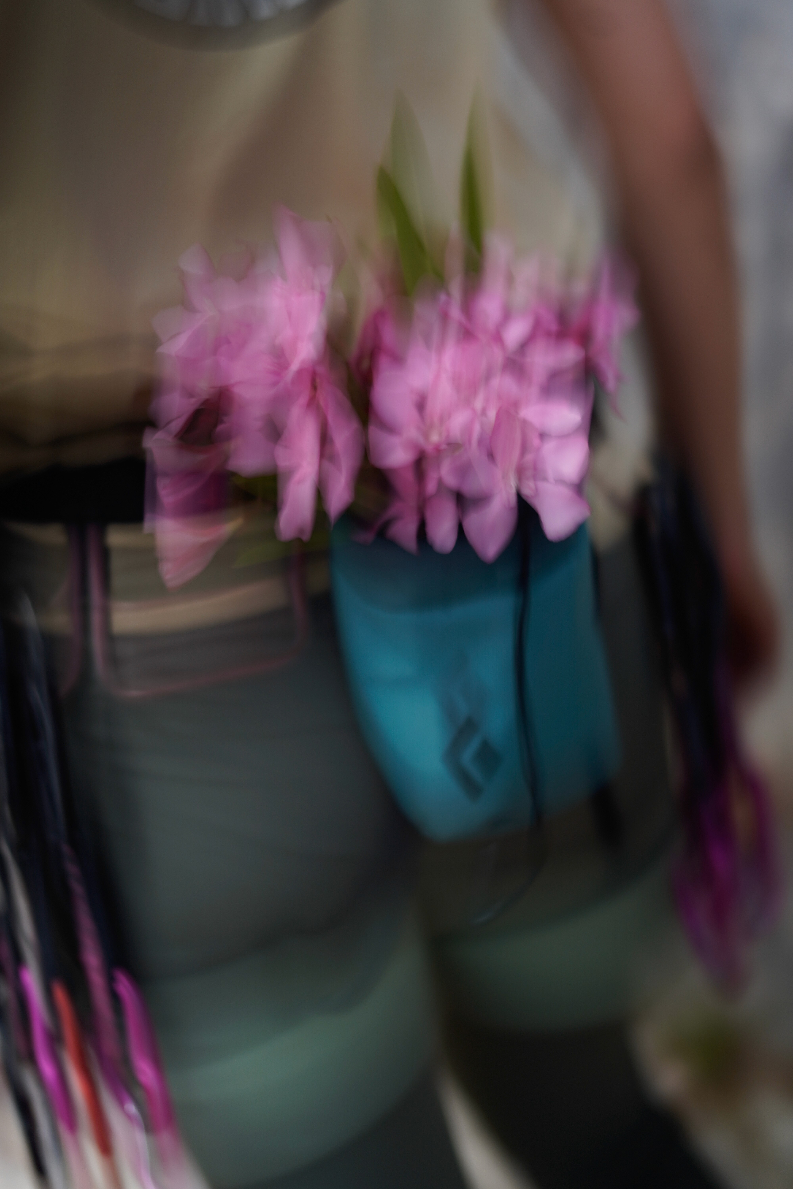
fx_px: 1652
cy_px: 594
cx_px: 396
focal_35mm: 50
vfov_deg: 39.6
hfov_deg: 27.0
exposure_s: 1/8
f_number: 1.8
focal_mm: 50
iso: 100
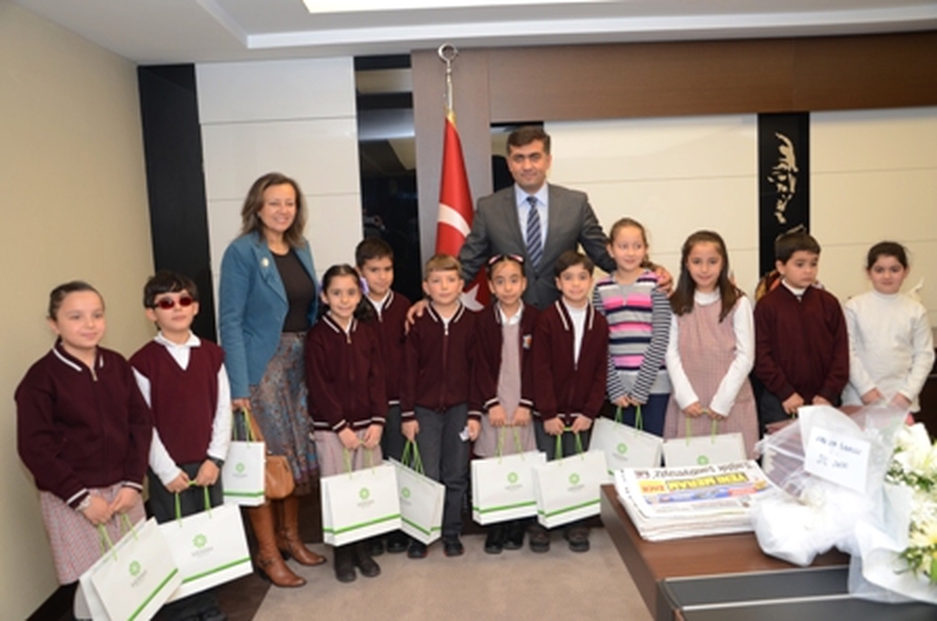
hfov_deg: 59.6
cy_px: 310
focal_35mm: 32
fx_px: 818
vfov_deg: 41.6
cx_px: 468
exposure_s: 1/60
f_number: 5
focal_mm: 21
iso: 250
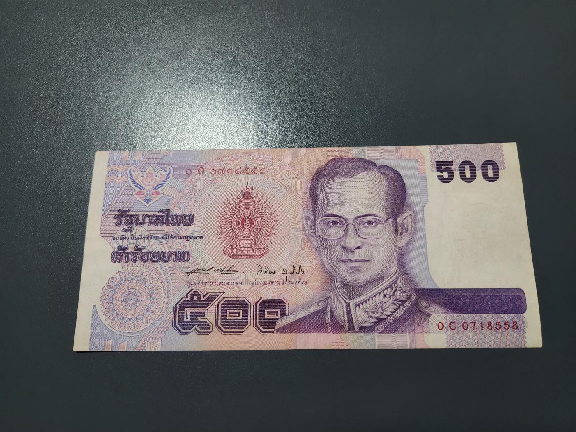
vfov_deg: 58.9
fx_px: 383
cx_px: 288
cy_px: 216
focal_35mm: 23
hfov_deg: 73.9
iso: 320
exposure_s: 1/101
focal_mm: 5.4
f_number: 1.8
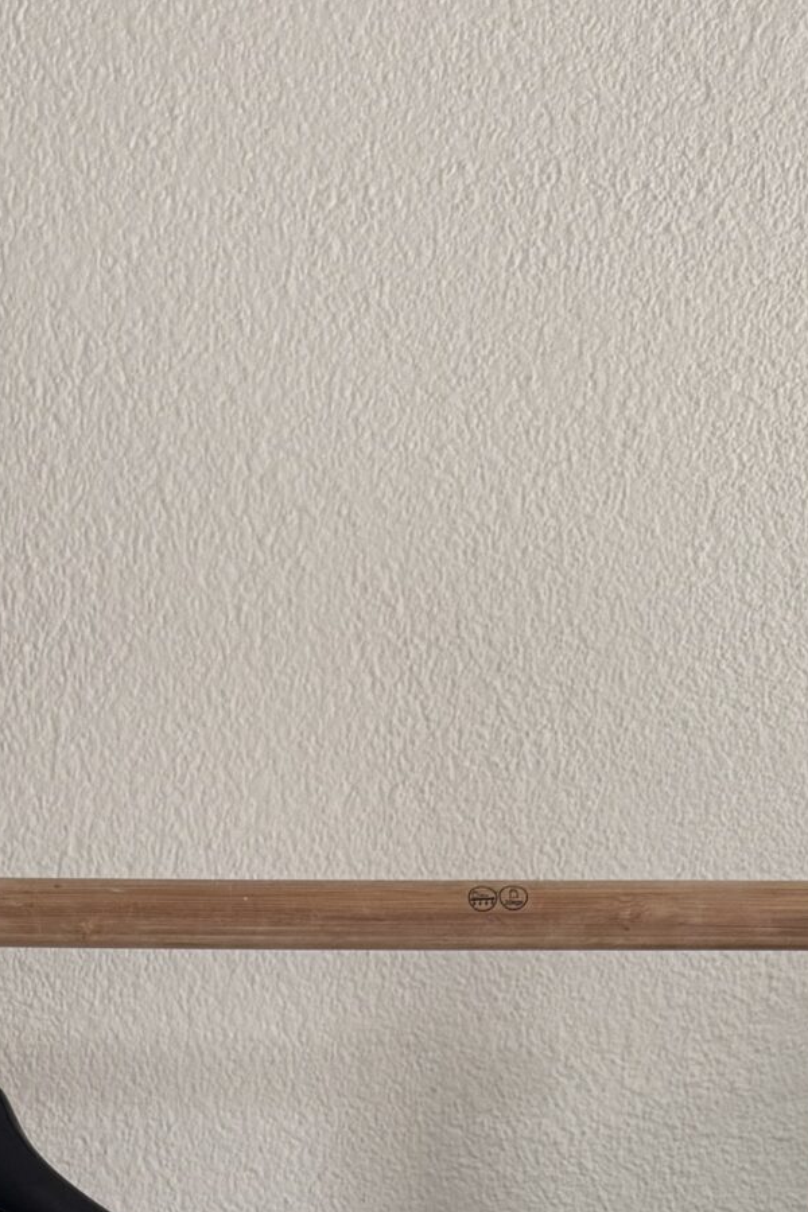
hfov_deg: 18.7
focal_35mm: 71
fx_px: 2390
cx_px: 5
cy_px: 1504
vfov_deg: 25.2
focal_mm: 6.76
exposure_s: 1/60
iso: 250
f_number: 1.78
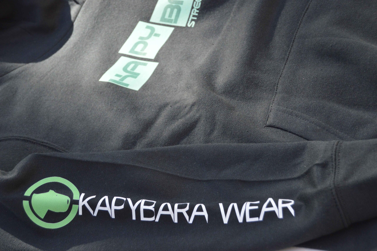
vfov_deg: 18.9
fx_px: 753
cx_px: 188
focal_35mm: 72
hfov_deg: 28.1
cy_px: 126
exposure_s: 1/500
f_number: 5.3
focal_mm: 48
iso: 800
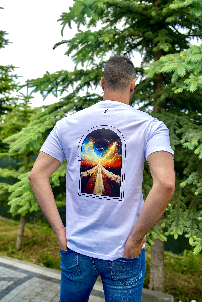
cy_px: 151
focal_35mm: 35
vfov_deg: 54.4
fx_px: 295
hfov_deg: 37.9
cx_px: 101
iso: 100
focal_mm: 35
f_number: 2.8
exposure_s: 1/320
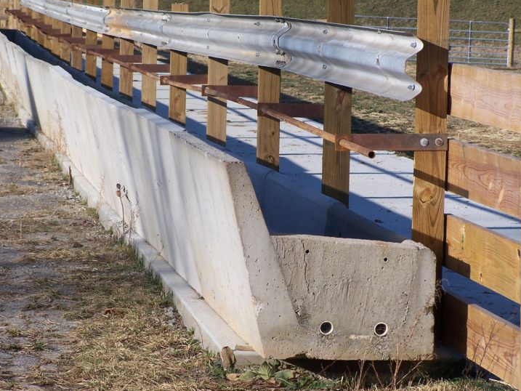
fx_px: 2725
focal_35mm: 181
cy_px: 191
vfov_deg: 8.2
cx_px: 244
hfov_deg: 10.9
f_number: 4.5
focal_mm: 28
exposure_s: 1/500
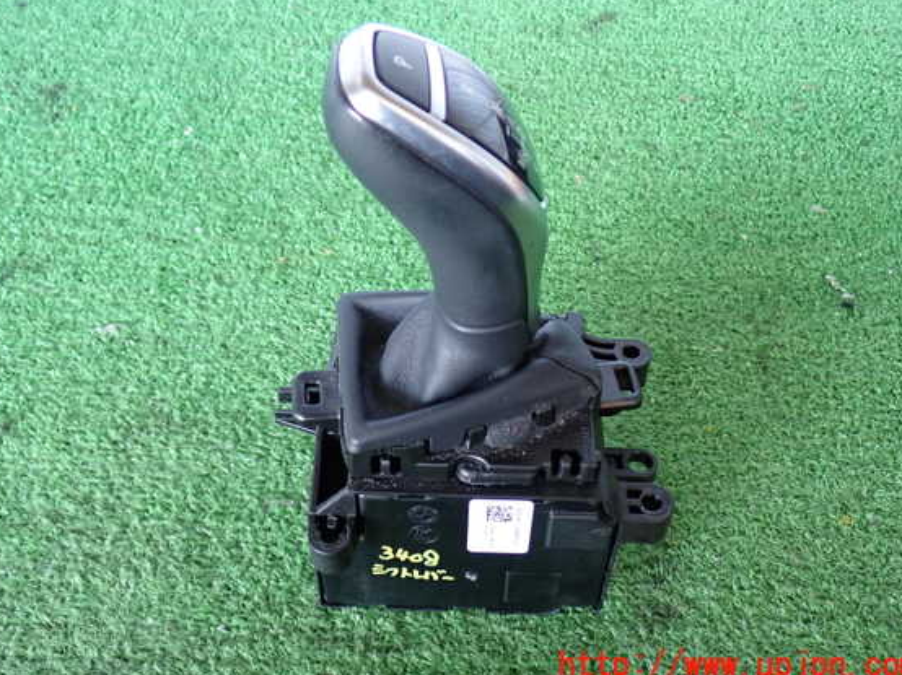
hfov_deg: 47.9
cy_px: 320
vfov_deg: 36.8
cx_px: 438
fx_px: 1016
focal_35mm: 39
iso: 400
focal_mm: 6.37
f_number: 2.5
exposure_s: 1/40
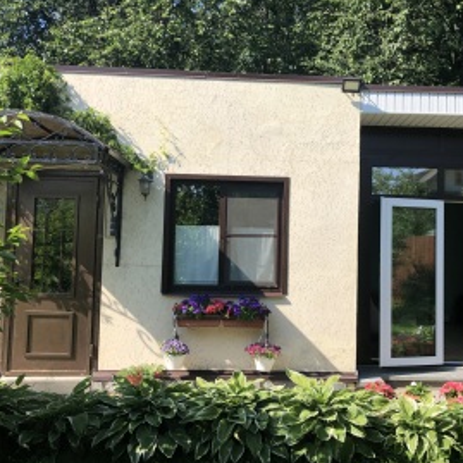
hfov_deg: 43.5
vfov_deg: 43.9
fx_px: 575
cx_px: 293
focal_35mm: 38
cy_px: 225
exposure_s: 1/1263
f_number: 1.8
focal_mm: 4
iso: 20
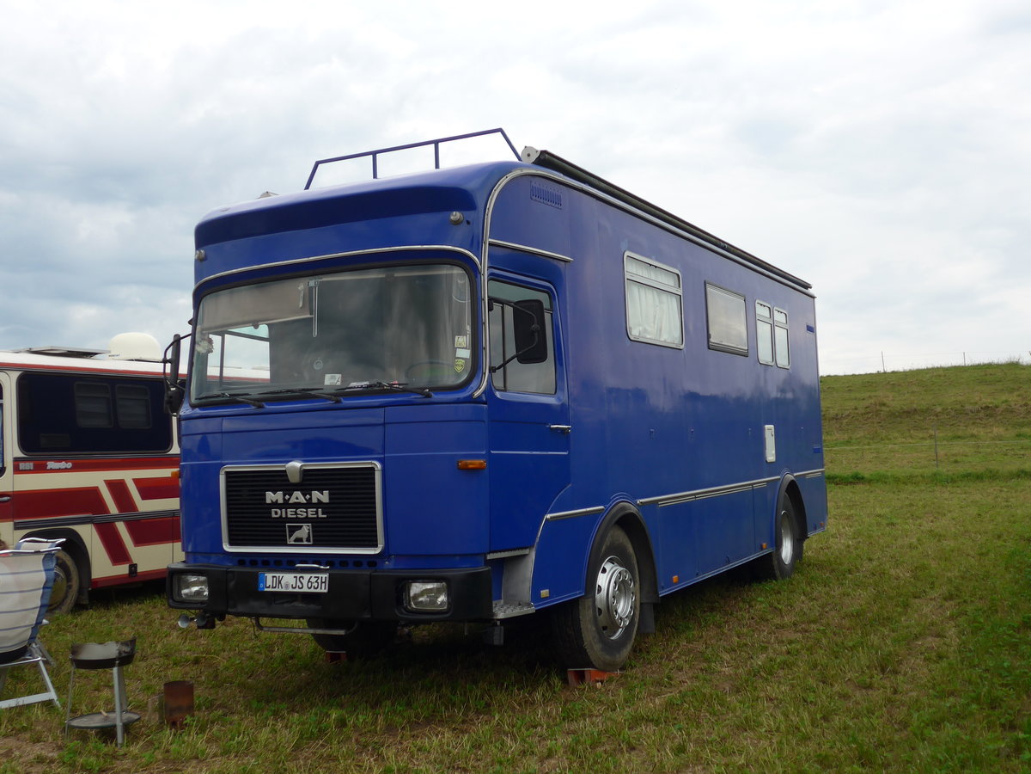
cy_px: 387
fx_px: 1162
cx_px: 516
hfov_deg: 47.9
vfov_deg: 36.8
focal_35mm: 39
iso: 80
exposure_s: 1/400
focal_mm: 8
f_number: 2.8
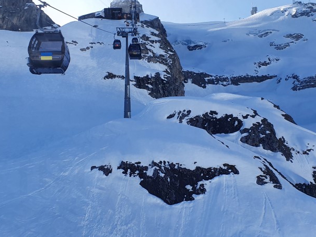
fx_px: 402
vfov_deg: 32.7
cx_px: 153
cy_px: 89
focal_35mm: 44
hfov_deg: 42.9
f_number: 2.4
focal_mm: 4.32
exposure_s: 1/828
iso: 50
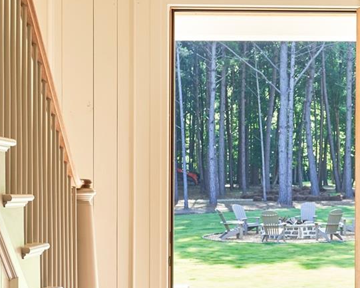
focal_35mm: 103
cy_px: 203
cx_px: 341
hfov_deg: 18.2
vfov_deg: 14.9
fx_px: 1098
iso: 200
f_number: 8
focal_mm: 29
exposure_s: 1/125
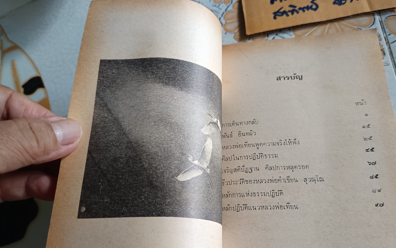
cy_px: 160
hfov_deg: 64.4
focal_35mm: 29
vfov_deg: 42.7
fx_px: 313
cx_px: 221
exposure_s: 1/50
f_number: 1.7
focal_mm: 5.31
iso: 571
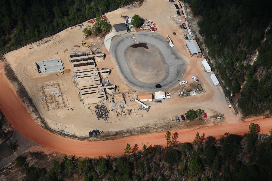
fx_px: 1075
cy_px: 90
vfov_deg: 9.6
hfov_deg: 14.4
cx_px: 136
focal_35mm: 142
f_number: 5.6
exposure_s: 1/2000
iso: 400
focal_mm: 95
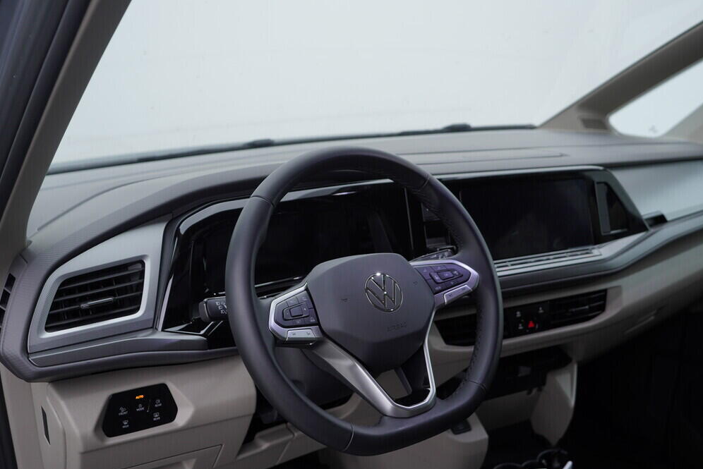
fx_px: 723
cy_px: 234
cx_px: 350
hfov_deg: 51.9
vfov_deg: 36.0
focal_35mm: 37
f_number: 3.5
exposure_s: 1/60
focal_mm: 24
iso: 125
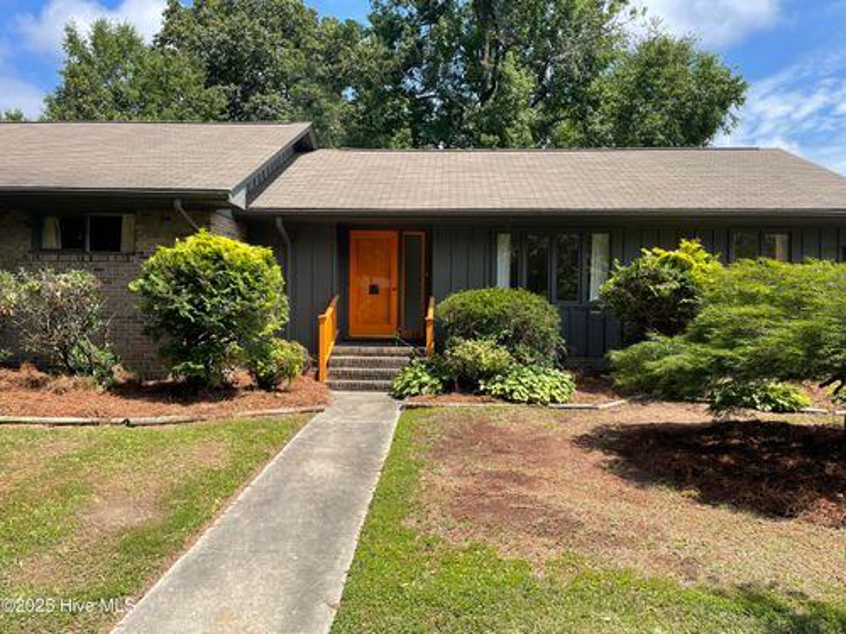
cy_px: 317
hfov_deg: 67.3
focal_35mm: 26
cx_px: 423
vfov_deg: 53.1
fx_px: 635
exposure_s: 1/1887
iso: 32
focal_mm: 4.2
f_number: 1.6
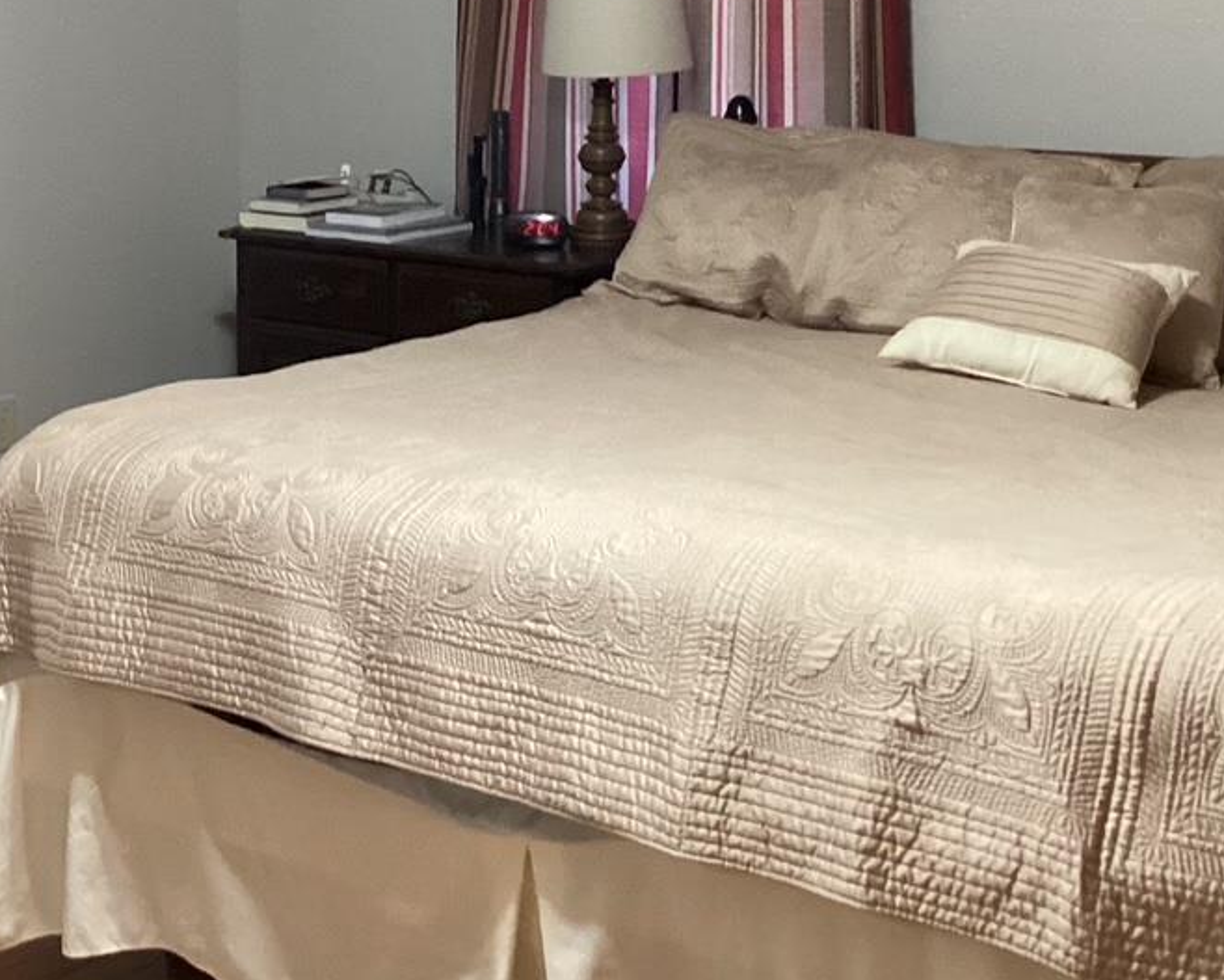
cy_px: 69
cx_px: 459
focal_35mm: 75
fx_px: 2718
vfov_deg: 20.0
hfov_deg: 25.3
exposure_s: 1/40
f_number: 2.4
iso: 400
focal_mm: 3.3
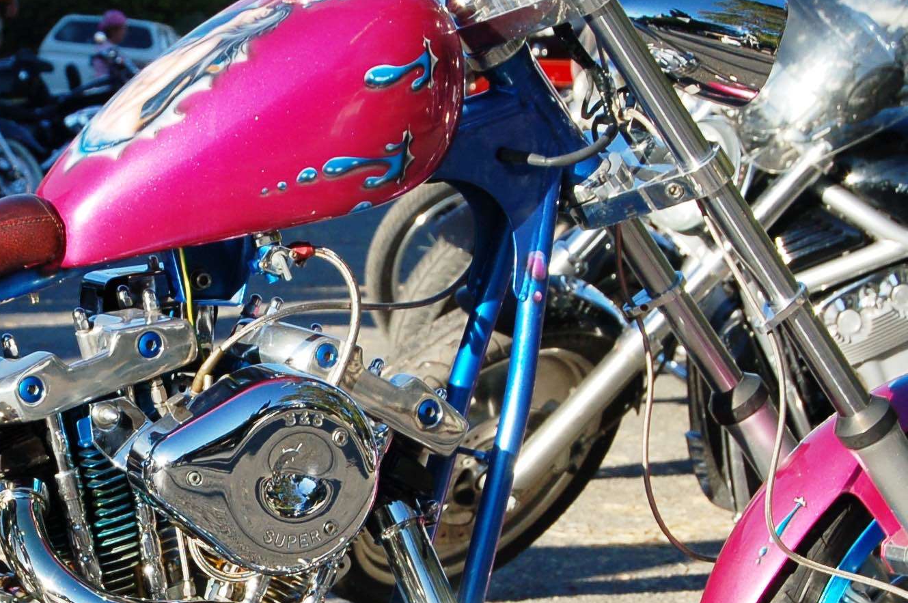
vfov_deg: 8.4
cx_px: 110
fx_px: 4107
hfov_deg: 12.5
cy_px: 451
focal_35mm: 163
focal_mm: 48
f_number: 9
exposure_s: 1/320
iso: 200
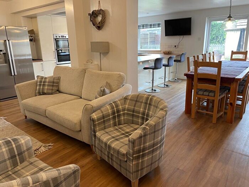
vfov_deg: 53.1
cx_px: 124
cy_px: 94
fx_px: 187
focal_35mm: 26
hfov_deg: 67.3
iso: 80
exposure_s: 1/50
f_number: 1.6
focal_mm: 4.2
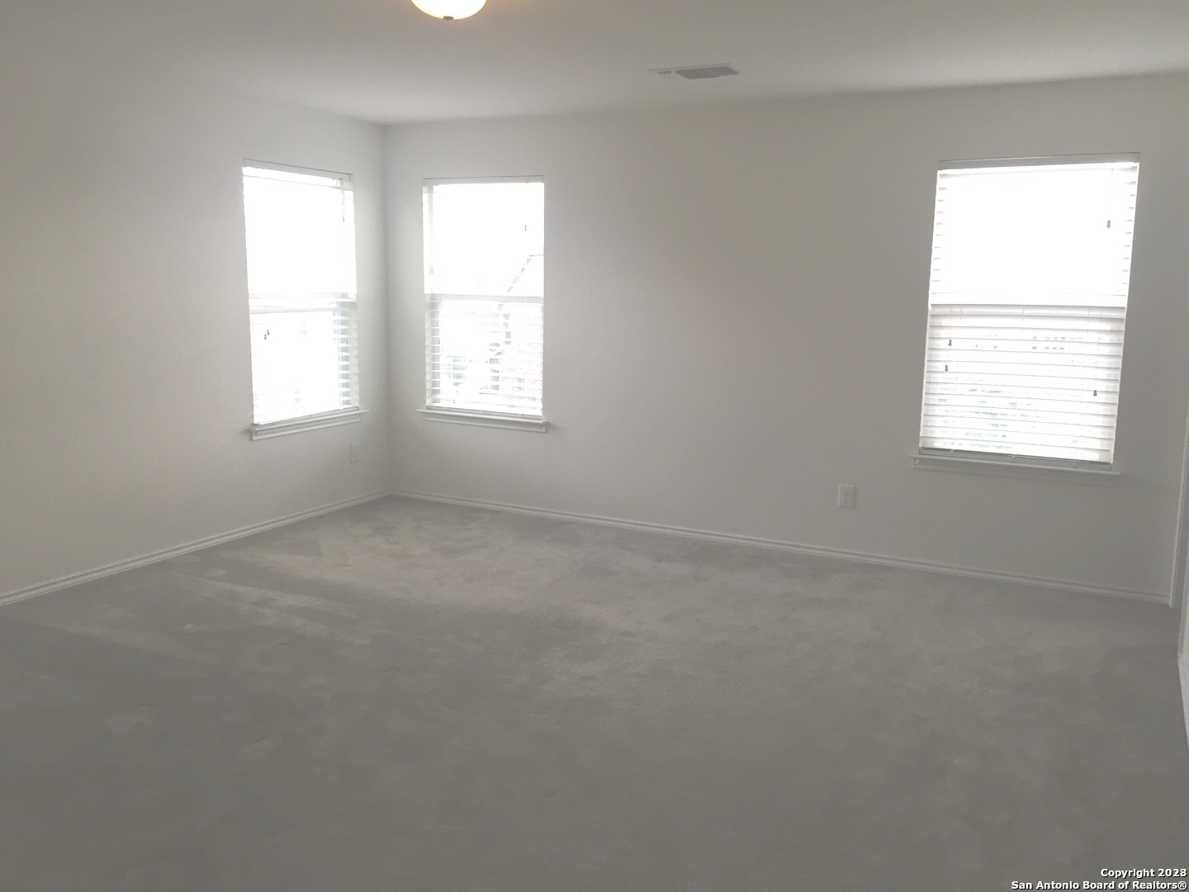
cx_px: 594
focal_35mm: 29
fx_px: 996
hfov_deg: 61.7
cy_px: 446
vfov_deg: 48.2
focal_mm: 4.15
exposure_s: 1/30
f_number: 2.2
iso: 40
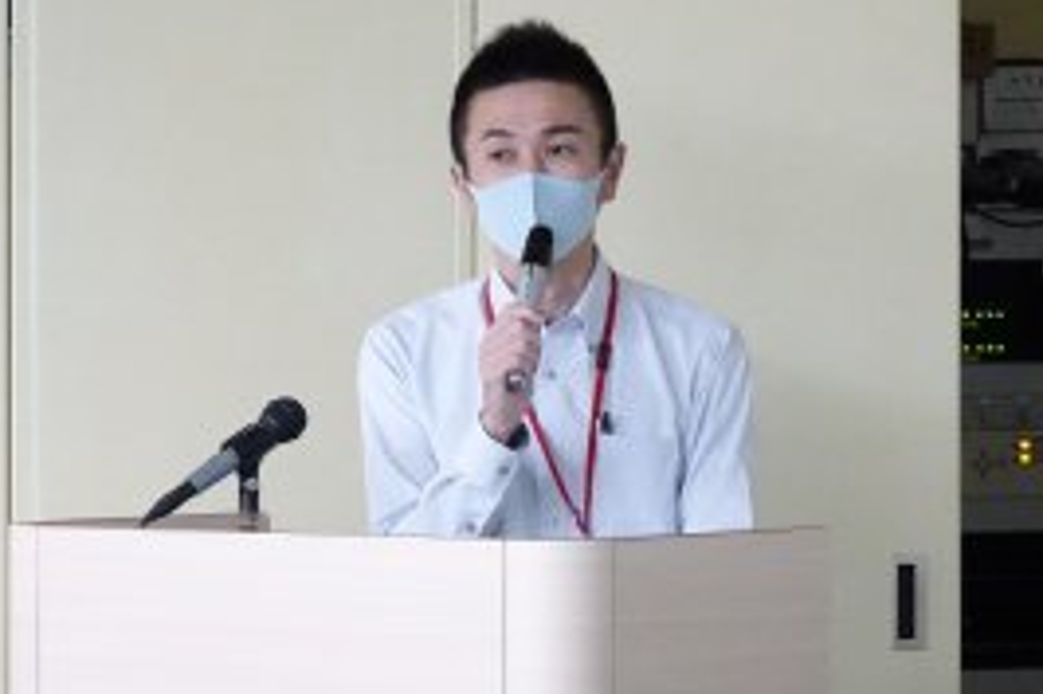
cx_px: 733
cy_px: 290
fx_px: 8686
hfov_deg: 6.9
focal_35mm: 300
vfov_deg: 4.6
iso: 6400
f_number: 4
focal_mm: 64.8
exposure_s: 1/80
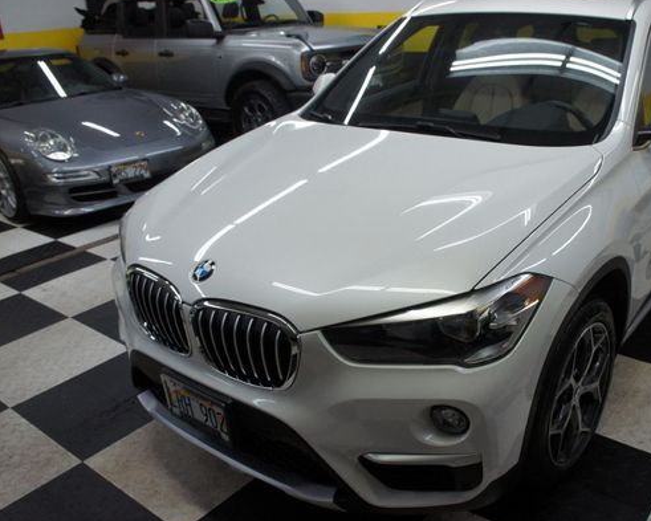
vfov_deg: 44.6
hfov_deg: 53.4
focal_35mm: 33
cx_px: 423
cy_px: 265
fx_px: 636
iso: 1000
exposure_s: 1/250
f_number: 4.5
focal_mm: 18
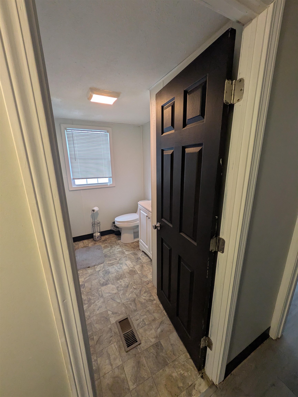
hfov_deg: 85.7
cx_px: 149
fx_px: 161
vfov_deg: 102.1
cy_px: 198
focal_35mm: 14
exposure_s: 1/40
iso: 176
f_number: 2.2
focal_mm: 1.83
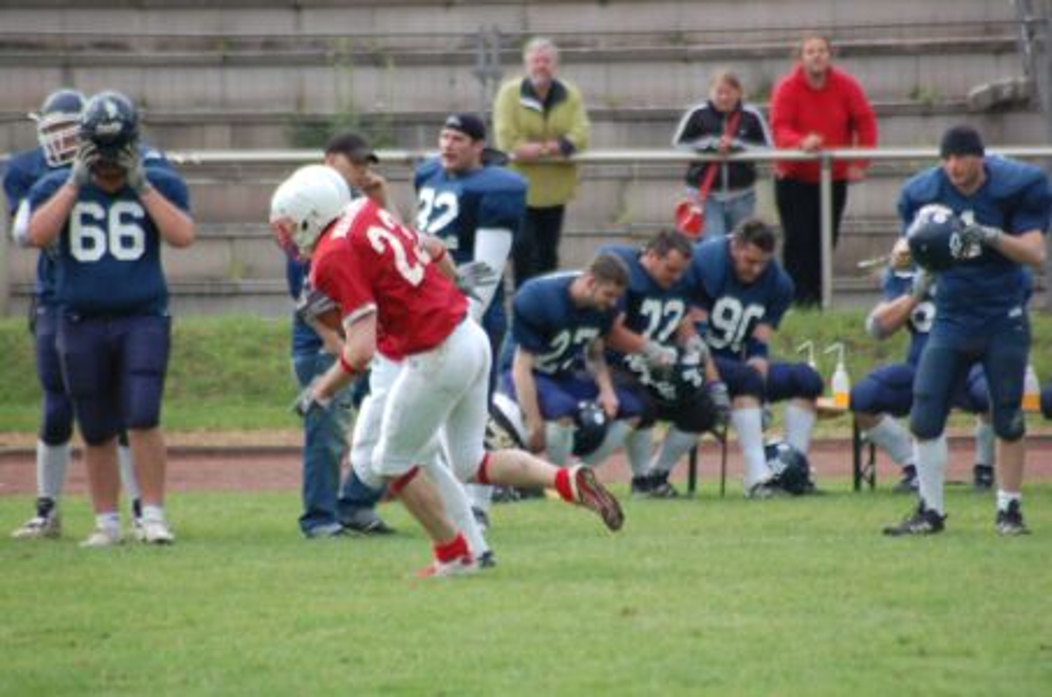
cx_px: 526
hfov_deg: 4.6
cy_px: 348
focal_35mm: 450
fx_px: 13122
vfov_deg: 3.0
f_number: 5.6
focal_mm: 300
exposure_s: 1/500
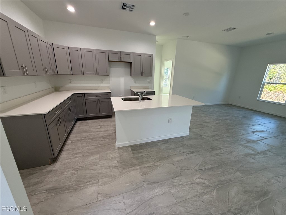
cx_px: 143
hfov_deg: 102.1
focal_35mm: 14
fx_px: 116
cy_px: 108
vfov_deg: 85.7
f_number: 2.2
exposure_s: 1/120
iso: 125
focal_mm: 2.22
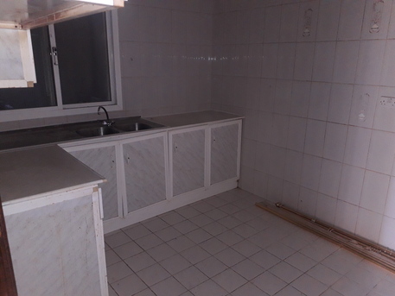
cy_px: 148
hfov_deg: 65.3
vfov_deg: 51.4
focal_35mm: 27
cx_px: 198
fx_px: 308
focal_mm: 3.6
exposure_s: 1/25
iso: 200
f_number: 1.9
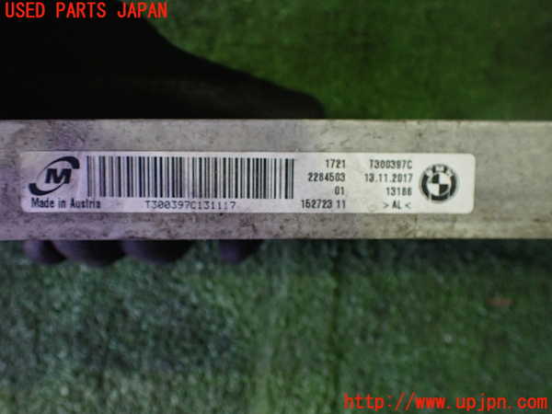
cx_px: 276
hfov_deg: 60.0
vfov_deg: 46.8
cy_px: 207
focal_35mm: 30
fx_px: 478
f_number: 2.3
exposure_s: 1/40
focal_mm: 5.4
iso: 800
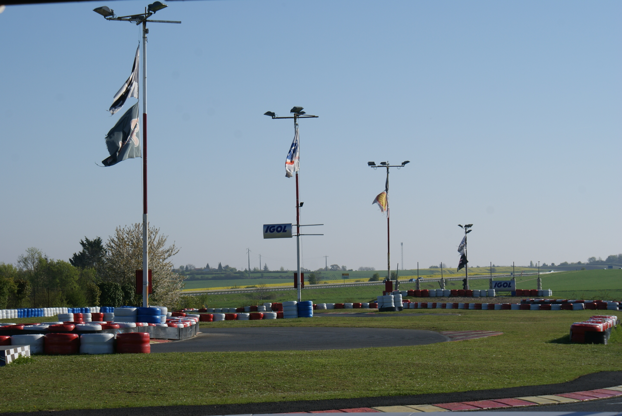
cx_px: 311
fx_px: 1556
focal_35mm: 90
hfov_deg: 22.6
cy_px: 208
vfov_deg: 15.2
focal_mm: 60
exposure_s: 1/250
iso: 100
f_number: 11
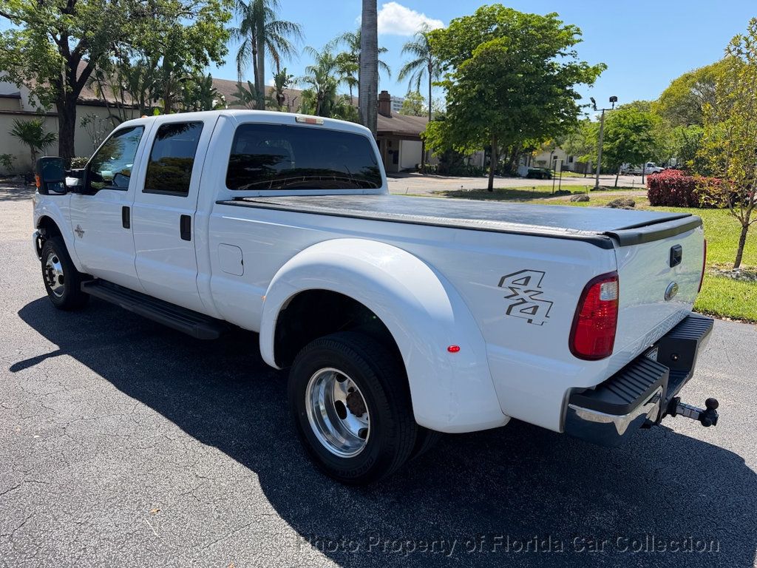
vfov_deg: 56.8
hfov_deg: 71.6
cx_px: 378
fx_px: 525
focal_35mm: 24
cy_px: 284
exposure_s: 1/2703
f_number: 1.78
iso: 80
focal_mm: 6.76
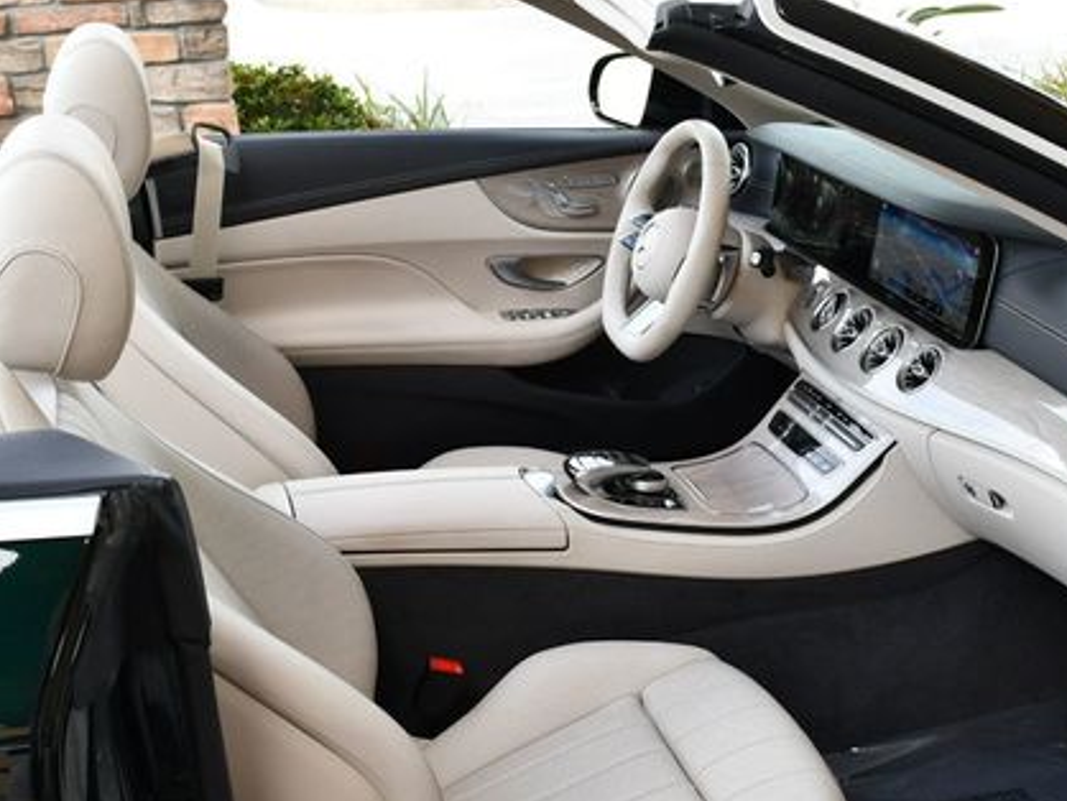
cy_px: 538
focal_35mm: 53
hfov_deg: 36.1
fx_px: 1635
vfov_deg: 27.4
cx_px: 569
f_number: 5
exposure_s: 1/250
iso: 400
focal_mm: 18
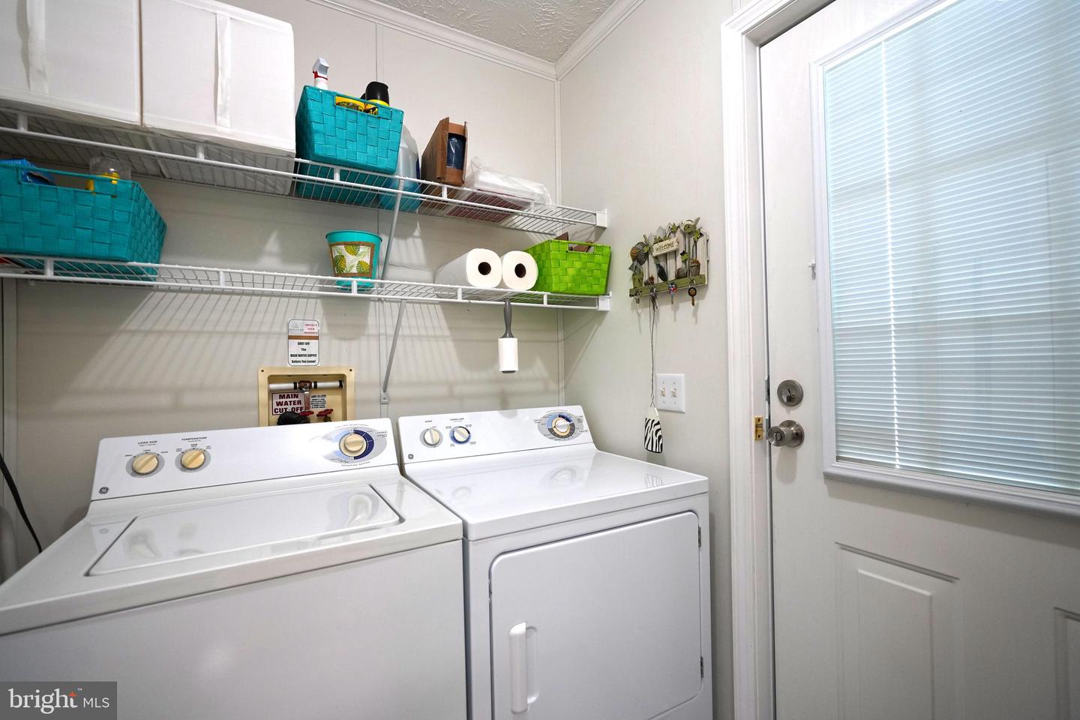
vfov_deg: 73.7
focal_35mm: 16
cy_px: 360
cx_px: 540
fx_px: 480
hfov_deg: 96.7
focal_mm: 16
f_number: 4
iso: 1000
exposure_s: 1/160
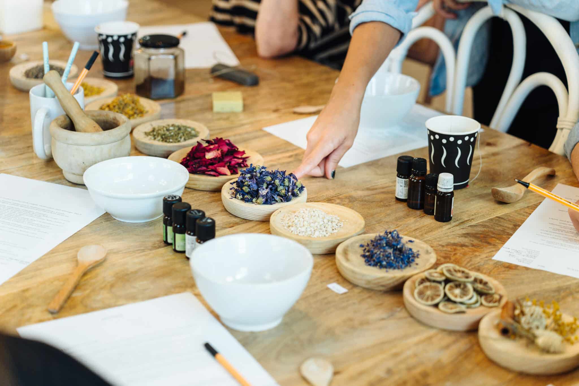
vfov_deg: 18.2
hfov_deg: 27.0
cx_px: 290
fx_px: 1206
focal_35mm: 75
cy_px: 193
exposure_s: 1/200
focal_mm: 75
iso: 800
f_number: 2.8
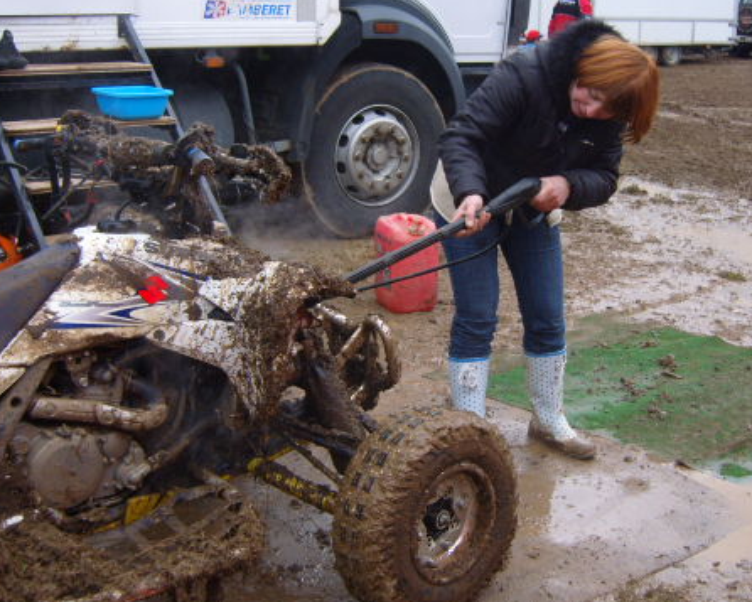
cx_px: 432
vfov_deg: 30.8
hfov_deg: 38.0
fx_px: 1091
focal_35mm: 49
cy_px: 290
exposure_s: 1/350
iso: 80
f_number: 2.8
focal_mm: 7.4
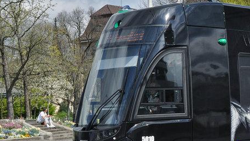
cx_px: 272
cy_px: 40
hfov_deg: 20.6
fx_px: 656
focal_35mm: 99
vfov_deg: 12.2
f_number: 9
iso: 400
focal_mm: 24
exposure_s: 1/1000
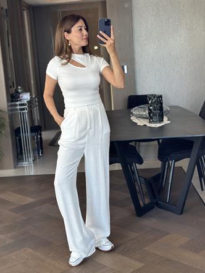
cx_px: 90
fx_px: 434
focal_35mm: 55
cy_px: 135
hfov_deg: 26.6
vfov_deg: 34.9
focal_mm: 6.86
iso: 125
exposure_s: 1/121
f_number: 1.78
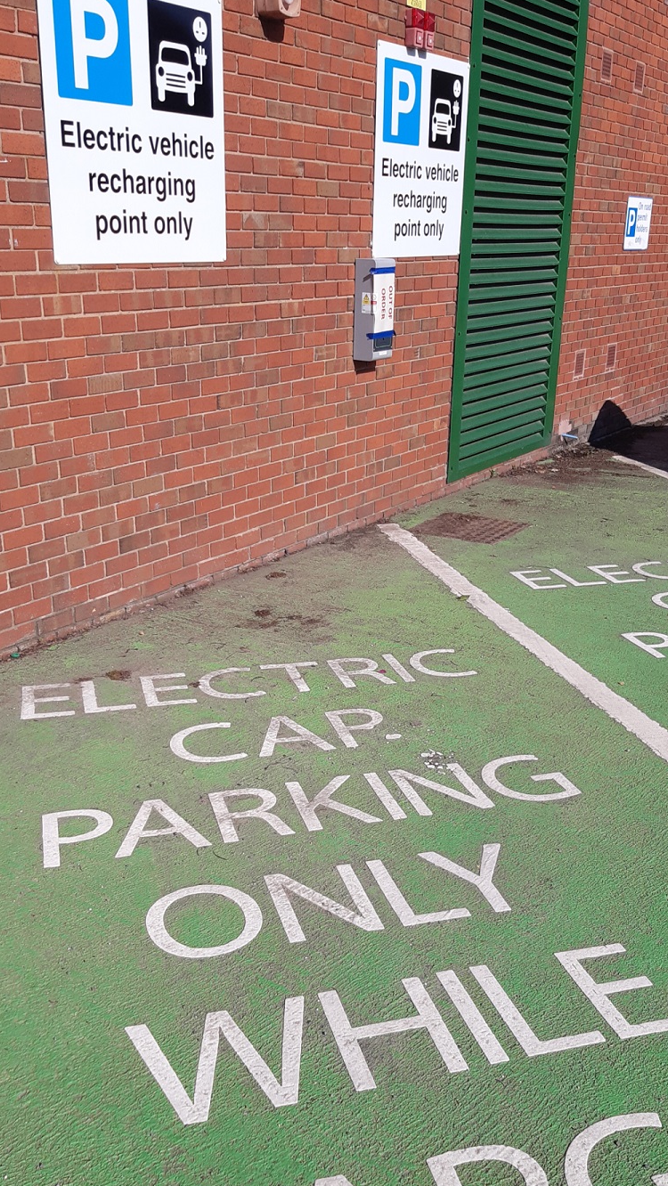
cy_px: 680
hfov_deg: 34.7
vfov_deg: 57.8
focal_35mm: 34
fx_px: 1070
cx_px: 360
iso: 40
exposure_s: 1/2358
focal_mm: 3.92
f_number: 1.7
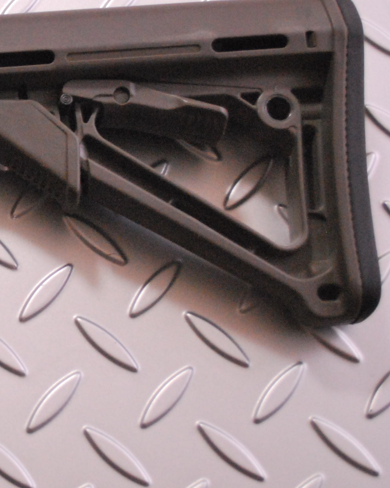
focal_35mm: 92
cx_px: -123
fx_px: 1327
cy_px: 163
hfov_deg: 15.8
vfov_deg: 20.7
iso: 1600
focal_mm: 30
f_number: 4.8
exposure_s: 1/25
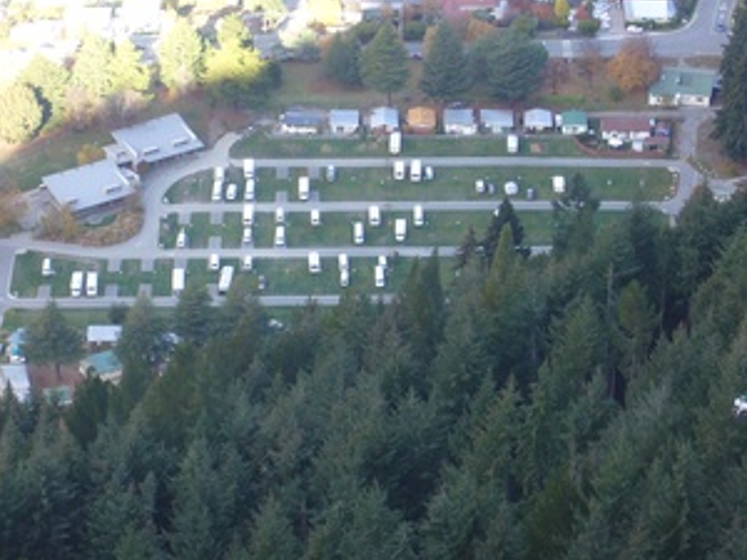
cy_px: 197
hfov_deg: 12.8
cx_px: 376
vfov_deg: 9.6
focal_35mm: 154
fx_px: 3323
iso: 80
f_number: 5
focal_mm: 17.4
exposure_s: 1/40
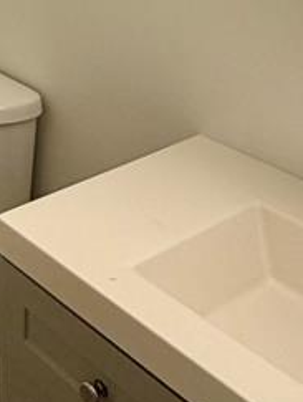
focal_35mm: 69
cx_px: -51
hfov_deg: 20.1
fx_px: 803
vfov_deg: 25.5
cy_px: -66
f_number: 2.2
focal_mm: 2.22
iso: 80
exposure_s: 1/120
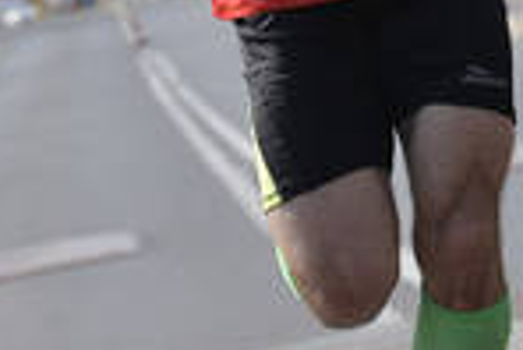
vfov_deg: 4.5
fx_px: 4392
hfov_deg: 6.8
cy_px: -355
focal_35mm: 302
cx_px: 353
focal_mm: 70
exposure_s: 1/4000
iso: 200
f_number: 4
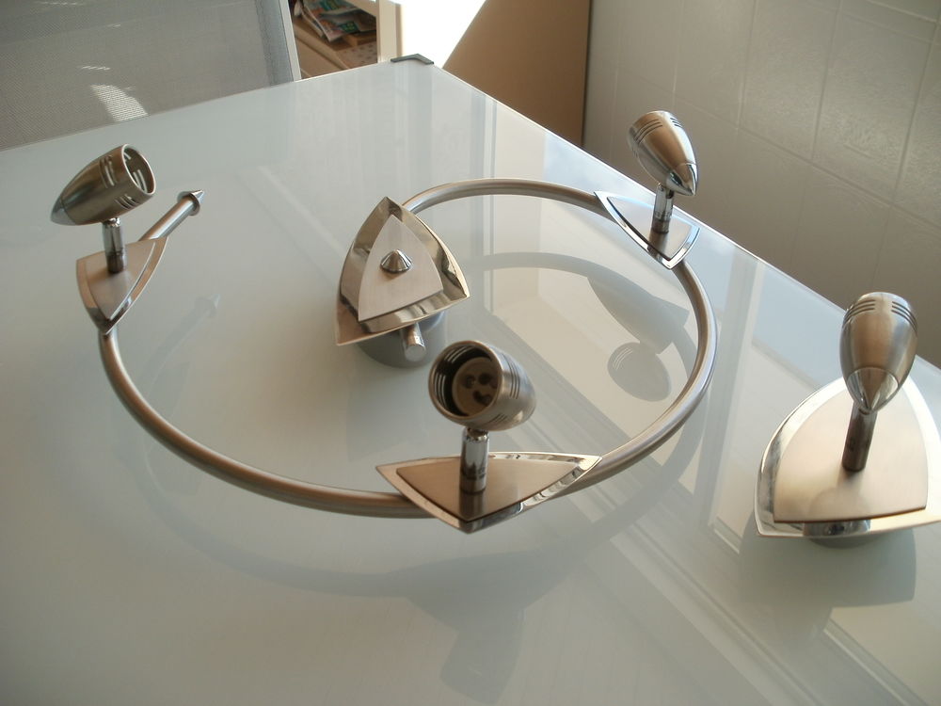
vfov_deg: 39.7
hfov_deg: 51.4
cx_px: 470
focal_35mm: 36
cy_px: 353
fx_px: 979
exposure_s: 1/125
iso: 100
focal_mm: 6.3
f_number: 3.5
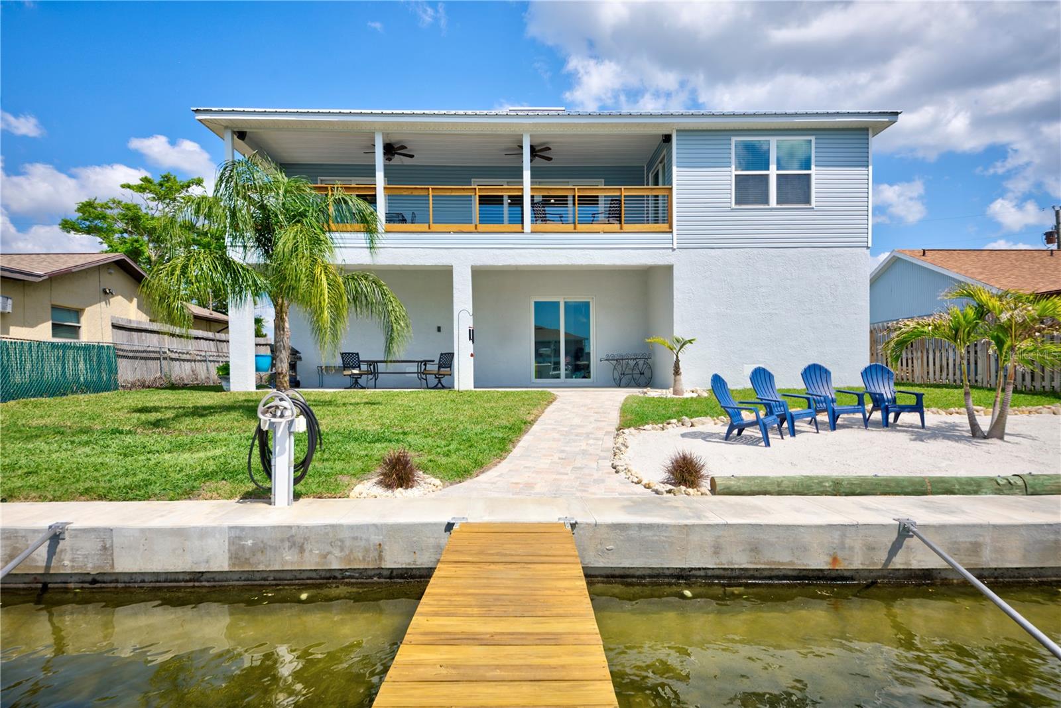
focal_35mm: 21
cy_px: 354
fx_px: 619
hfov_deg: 81.2
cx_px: 530
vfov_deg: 59.5
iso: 200
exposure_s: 1/1000
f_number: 8
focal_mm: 21
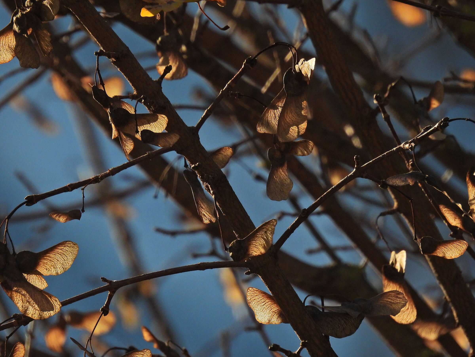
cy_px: 178
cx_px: 238
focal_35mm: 1200
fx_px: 16466
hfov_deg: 1.7
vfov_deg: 1.2
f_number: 6.3
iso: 400
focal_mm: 214
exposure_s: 1/1000
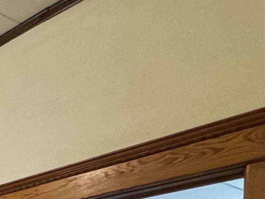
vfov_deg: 19.4
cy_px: 336
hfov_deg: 20.5
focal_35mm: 61
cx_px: -229
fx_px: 467
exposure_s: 1/60
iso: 640
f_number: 2.2
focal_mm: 2.22
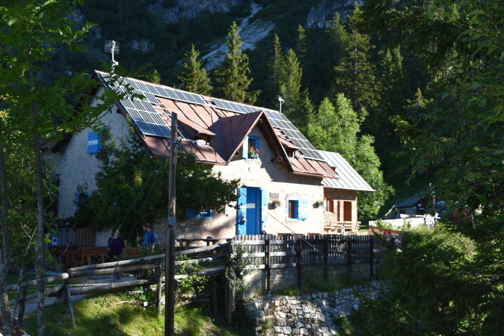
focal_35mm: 40
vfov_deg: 33.0
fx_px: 567
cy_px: 168
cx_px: 252
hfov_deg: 47.9
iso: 100
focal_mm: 27
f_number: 6.3
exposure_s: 1/160
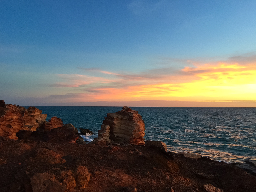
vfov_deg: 48.3
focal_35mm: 29
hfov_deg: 61.6
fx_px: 215
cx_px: 128
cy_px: 96
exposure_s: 1/33
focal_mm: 4.15
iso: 64
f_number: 2.2
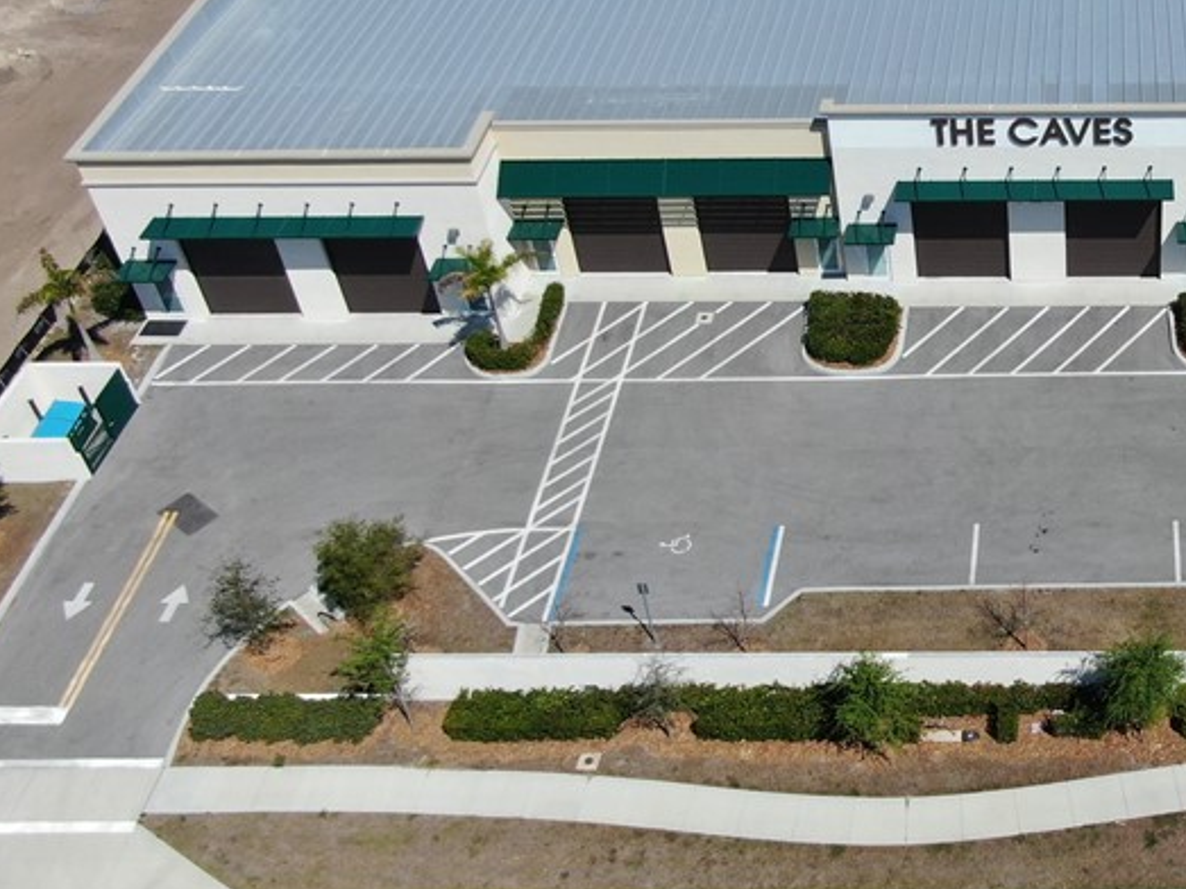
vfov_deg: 30.7
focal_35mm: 47
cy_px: 320
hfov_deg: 37.4
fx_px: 1610
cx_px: 1100
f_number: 2.8
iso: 100
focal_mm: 4.39
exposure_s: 1/2000
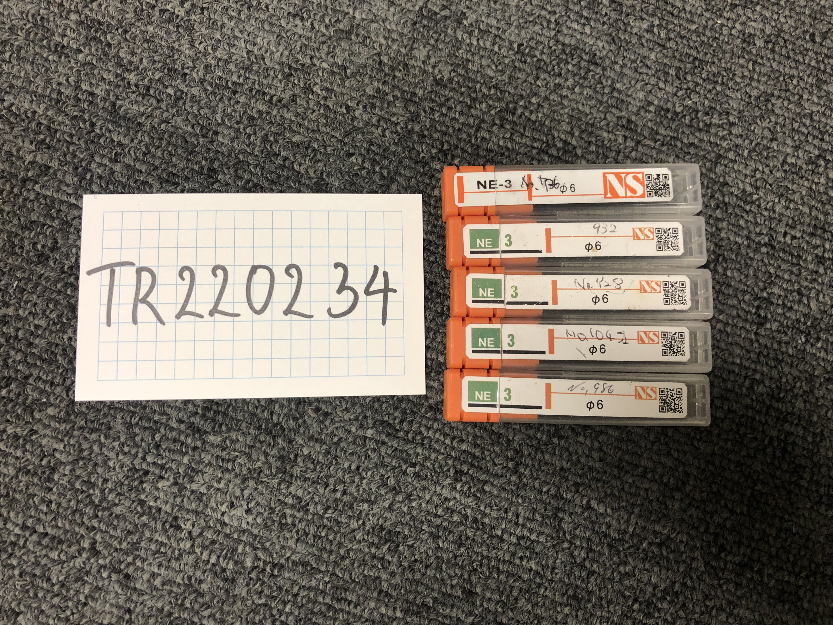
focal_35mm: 28
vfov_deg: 49.7
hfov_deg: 63.4
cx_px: 416
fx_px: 674
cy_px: 312
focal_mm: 4
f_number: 1.8
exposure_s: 1/17
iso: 50
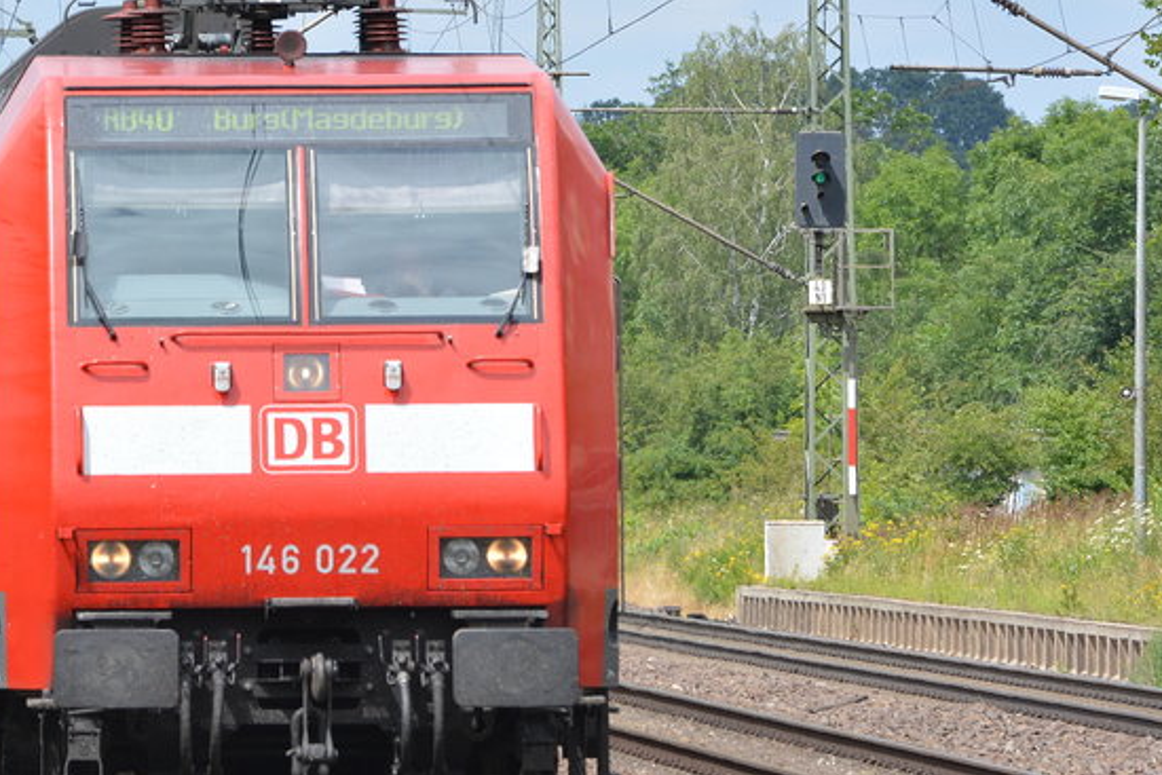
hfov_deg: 5.0
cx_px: 232
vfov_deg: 3.4
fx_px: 13207
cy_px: 201
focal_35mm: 409
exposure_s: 1/640
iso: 250
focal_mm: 125
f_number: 8
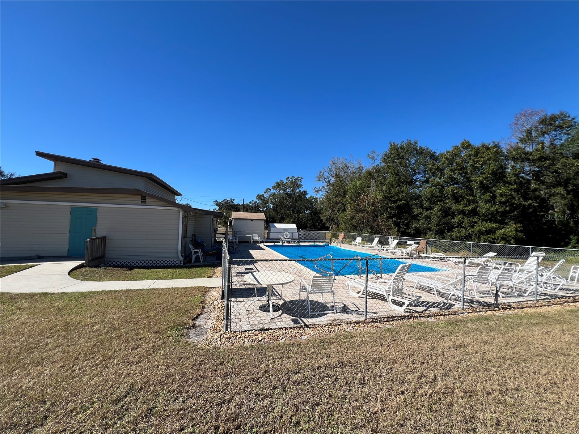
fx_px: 217
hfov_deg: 106.2
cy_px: 217
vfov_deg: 89.9
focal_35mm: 13
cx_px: 290
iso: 32
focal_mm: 1.57
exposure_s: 1/1845
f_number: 1.8
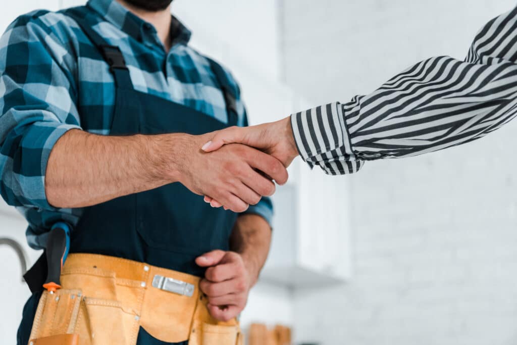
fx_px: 862
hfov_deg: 33.4
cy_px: 172
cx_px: 258
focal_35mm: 60
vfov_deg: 22.6
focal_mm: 60
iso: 800
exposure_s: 1/100
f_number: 3.2
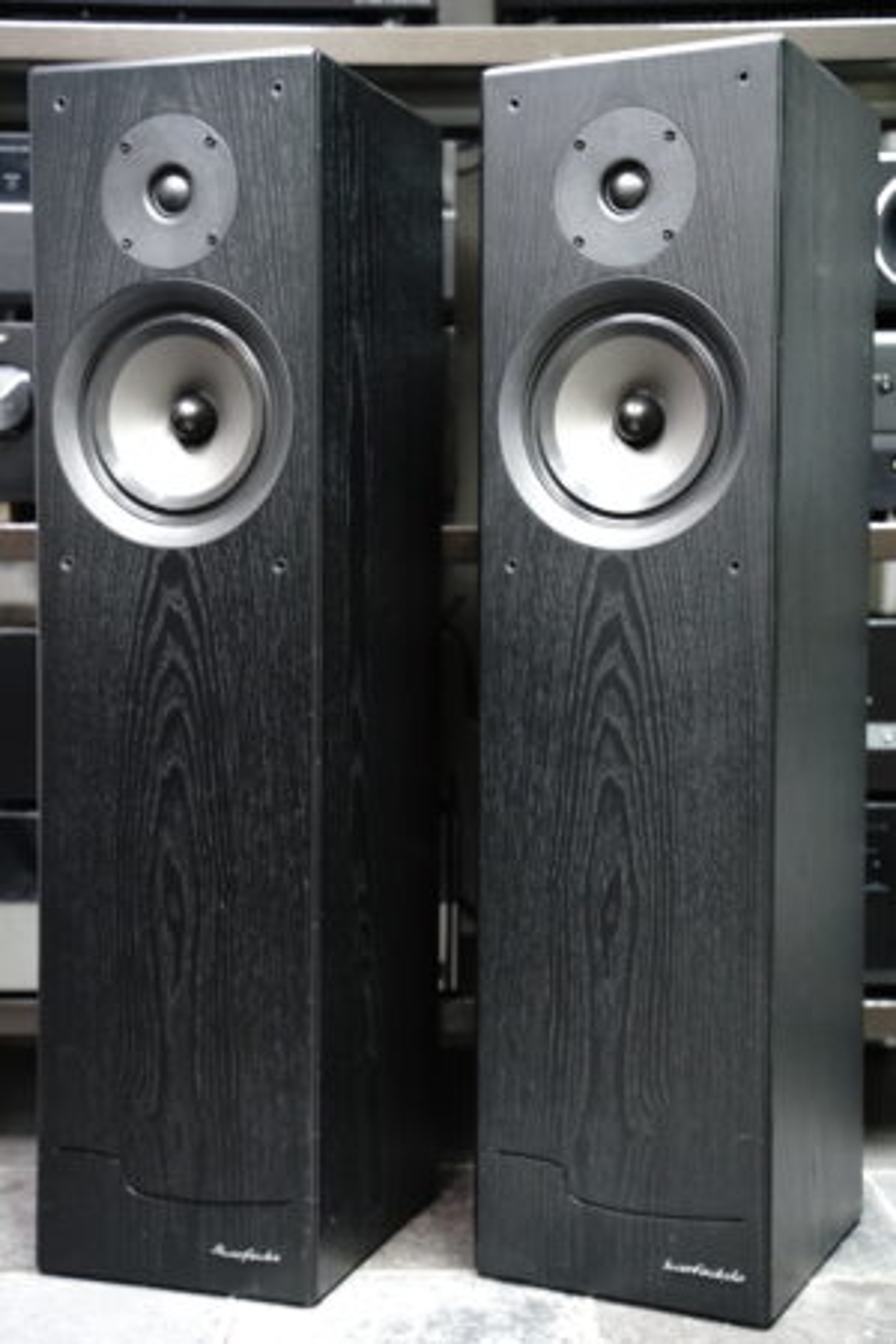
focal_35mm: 53
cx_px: 448
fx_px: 1979
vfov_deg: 37.5
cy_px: 672
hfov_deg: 25.5
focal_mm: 53
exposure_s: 1/40
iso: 2000
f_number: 3.5
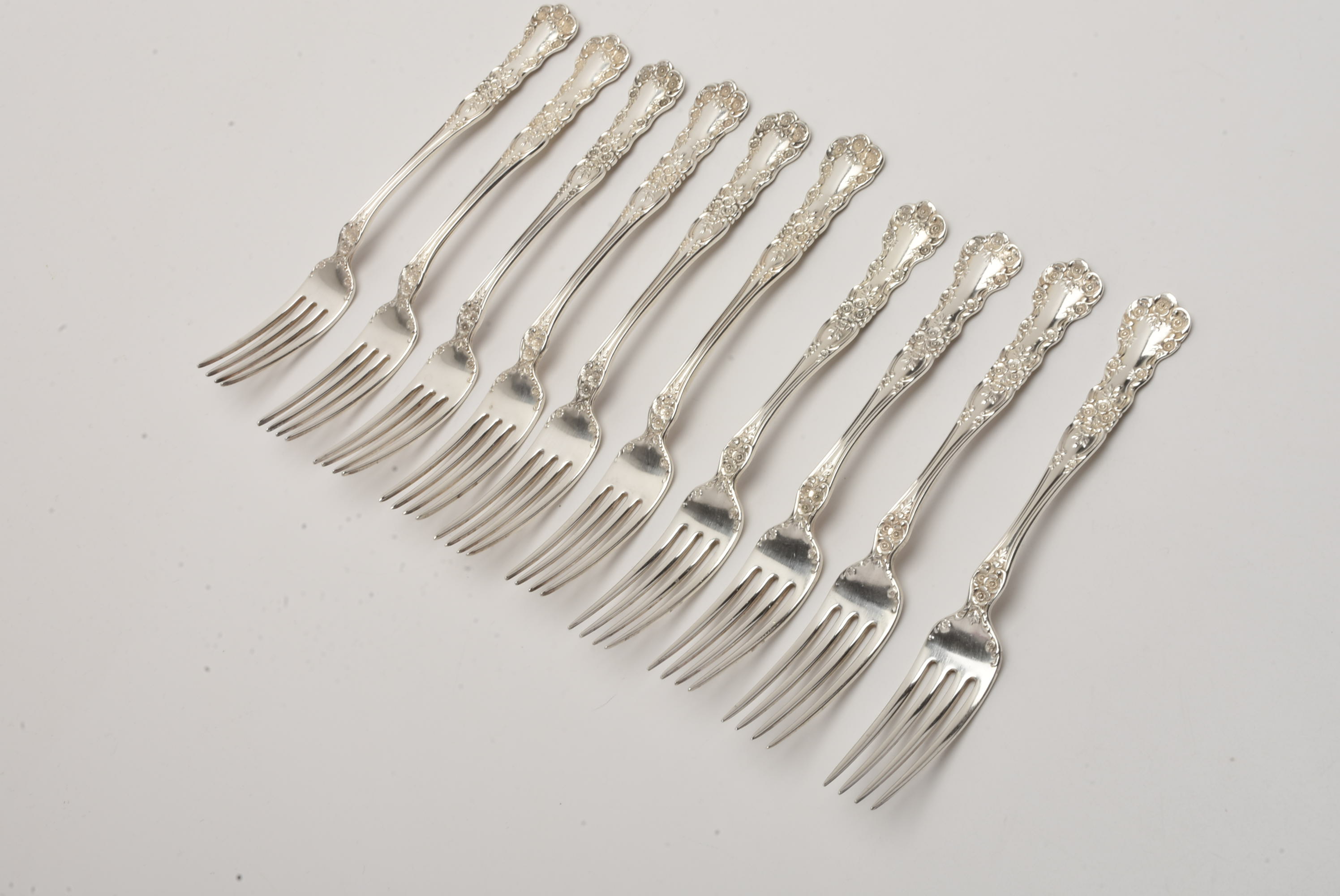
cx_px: 670
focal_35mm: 54
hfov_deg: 36.8
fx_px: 2011
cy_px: 448
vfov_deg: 25.1
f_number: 25
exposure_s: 1/125
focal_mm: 36
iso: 100
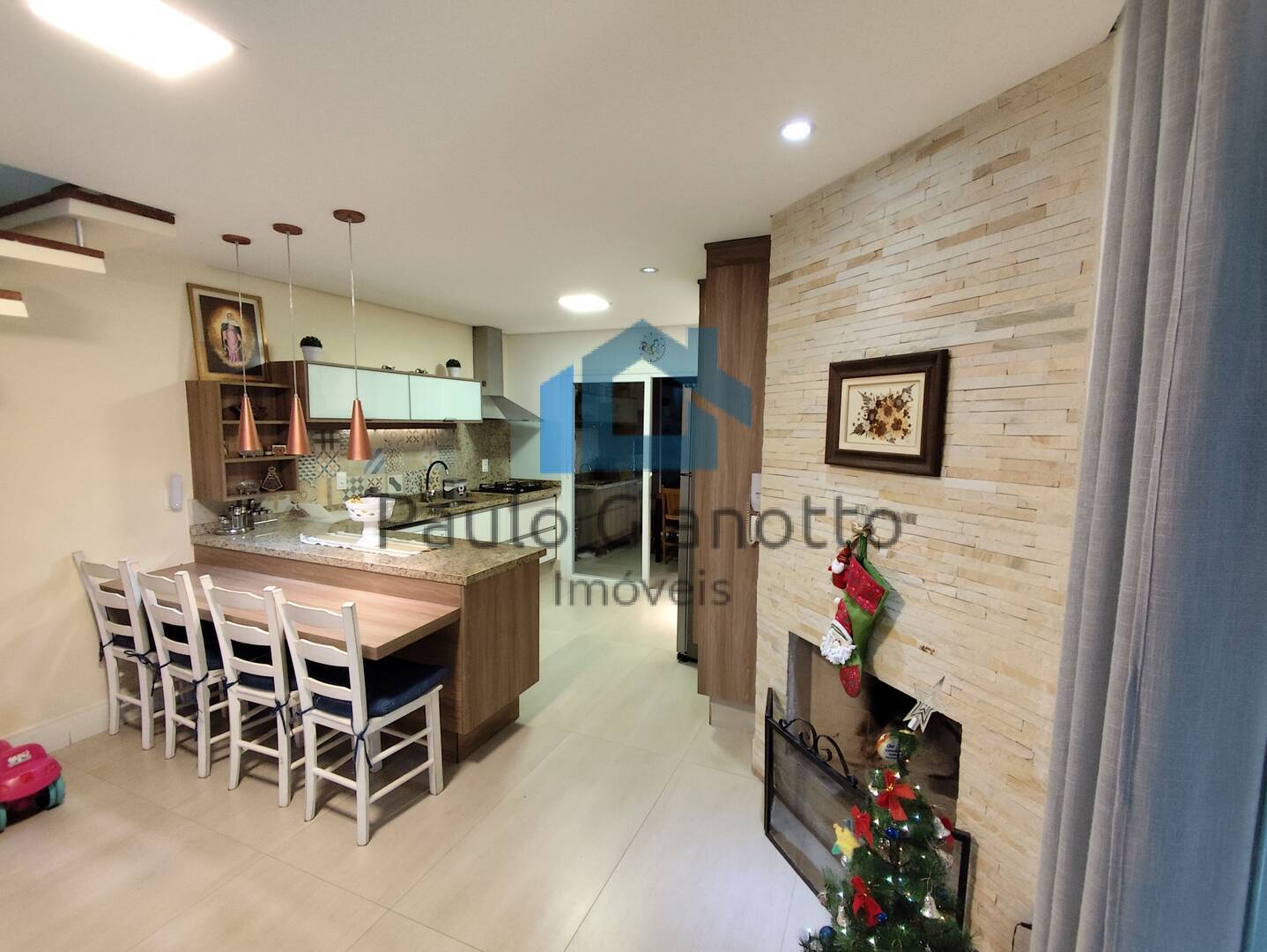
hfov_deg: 94.5
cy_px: 476
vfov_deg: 78.2
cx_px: 634
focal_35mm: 16
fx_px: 586
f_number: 2.2
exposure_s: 1/40
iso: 400
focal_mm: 1.65
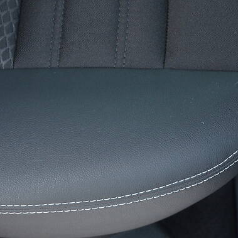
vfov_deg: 20.1
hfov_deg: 20.2
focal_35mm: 86
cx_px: 100
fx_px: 669
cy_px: 148
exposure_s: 1/30
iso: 1100
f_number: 4.2
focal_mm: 32
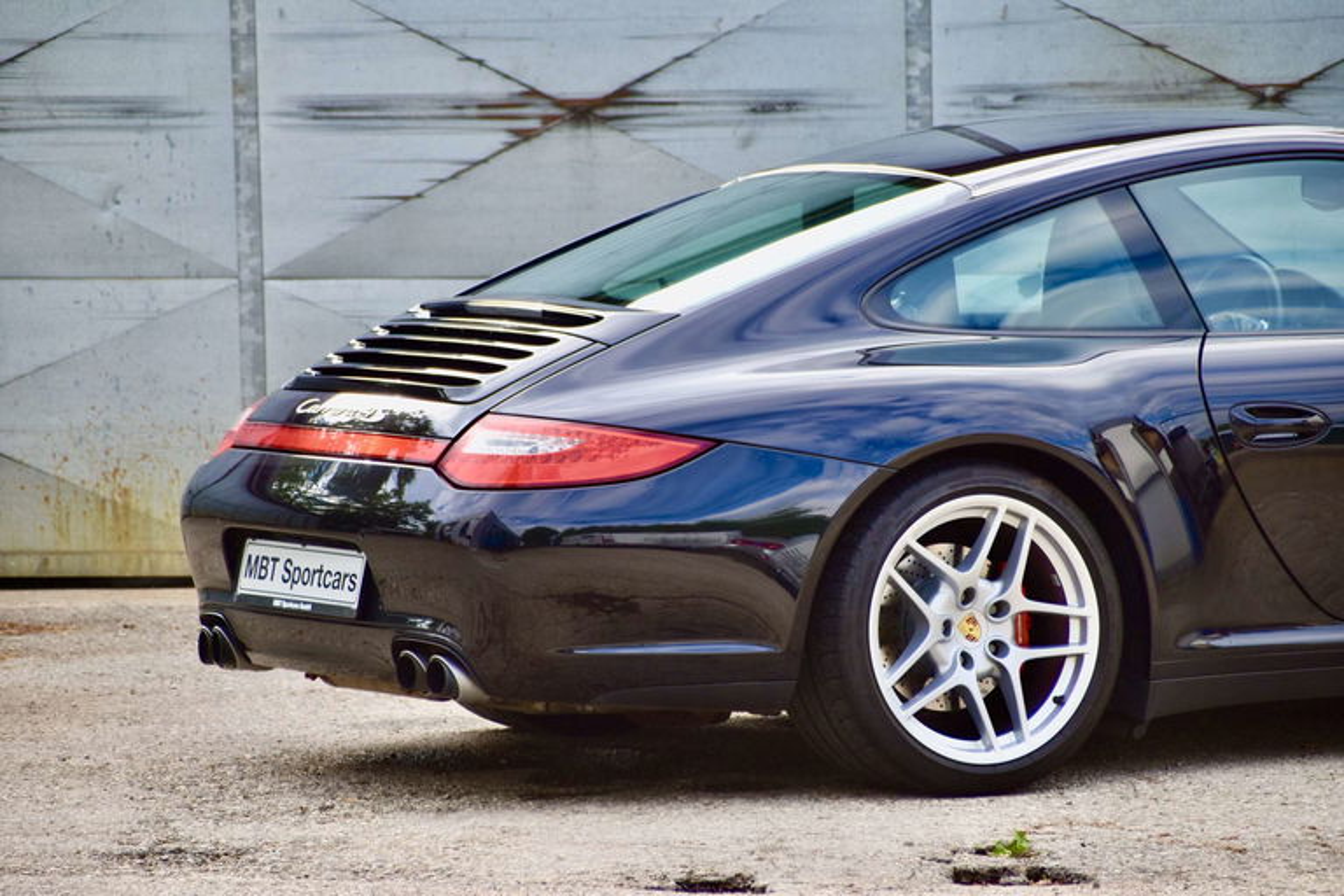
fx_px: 8959
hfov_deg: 8.6
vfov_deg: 5.7
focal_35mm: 240
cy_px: 448
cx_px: 672
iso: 360
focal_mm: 160
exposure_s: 1/500
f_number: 6
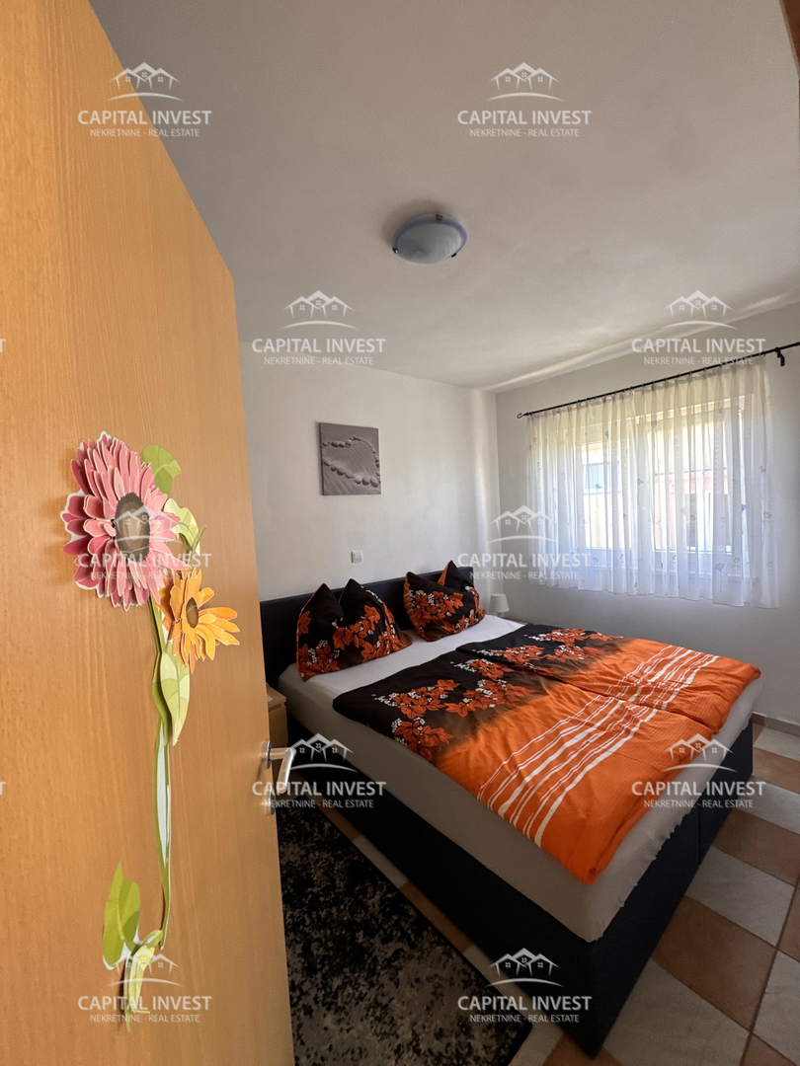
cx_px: 400
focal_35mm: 14
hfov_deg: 85.7
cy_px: 533
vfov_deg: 102.1
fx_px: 431
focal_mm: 2.22
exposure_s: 1/99
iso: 200
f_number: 2.2
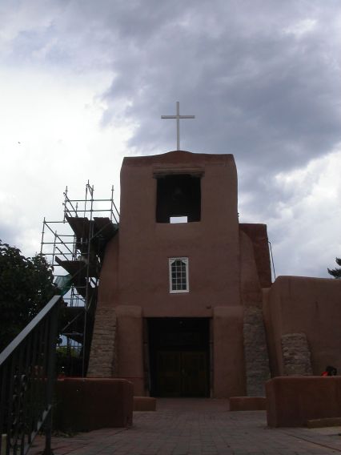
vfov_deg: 49.0
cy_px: 228
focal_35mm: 38
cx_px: 170
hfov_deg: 37.7
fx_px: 499
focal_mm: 7.8
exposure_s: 1/350
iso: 100
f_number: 8
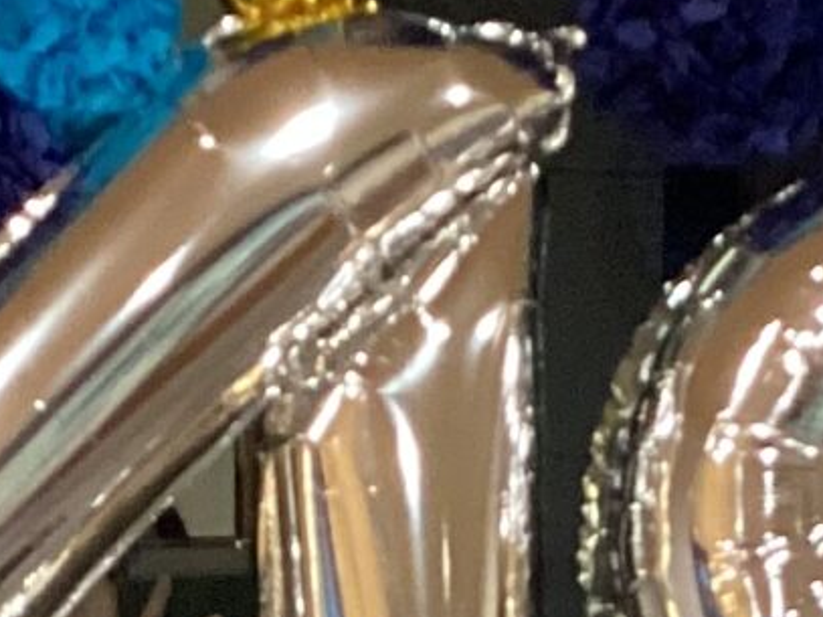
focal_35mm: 195
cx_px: 700
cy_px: 1618
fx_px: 4635
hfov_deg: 10.1
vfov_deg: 7.1
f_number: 2.4
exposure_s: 1/60
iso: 320
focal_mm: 3.3
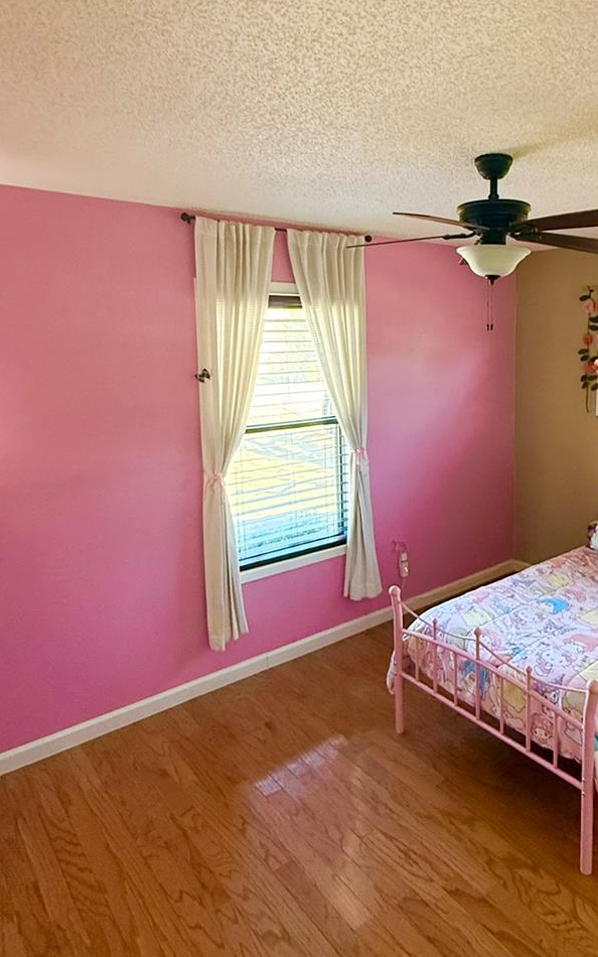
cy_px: 421
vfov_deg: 74.5
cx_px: 418
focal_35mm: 24
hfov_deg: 49.8
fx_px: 626
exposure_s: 1/120
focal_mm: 2.22
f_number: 2.2
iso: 640
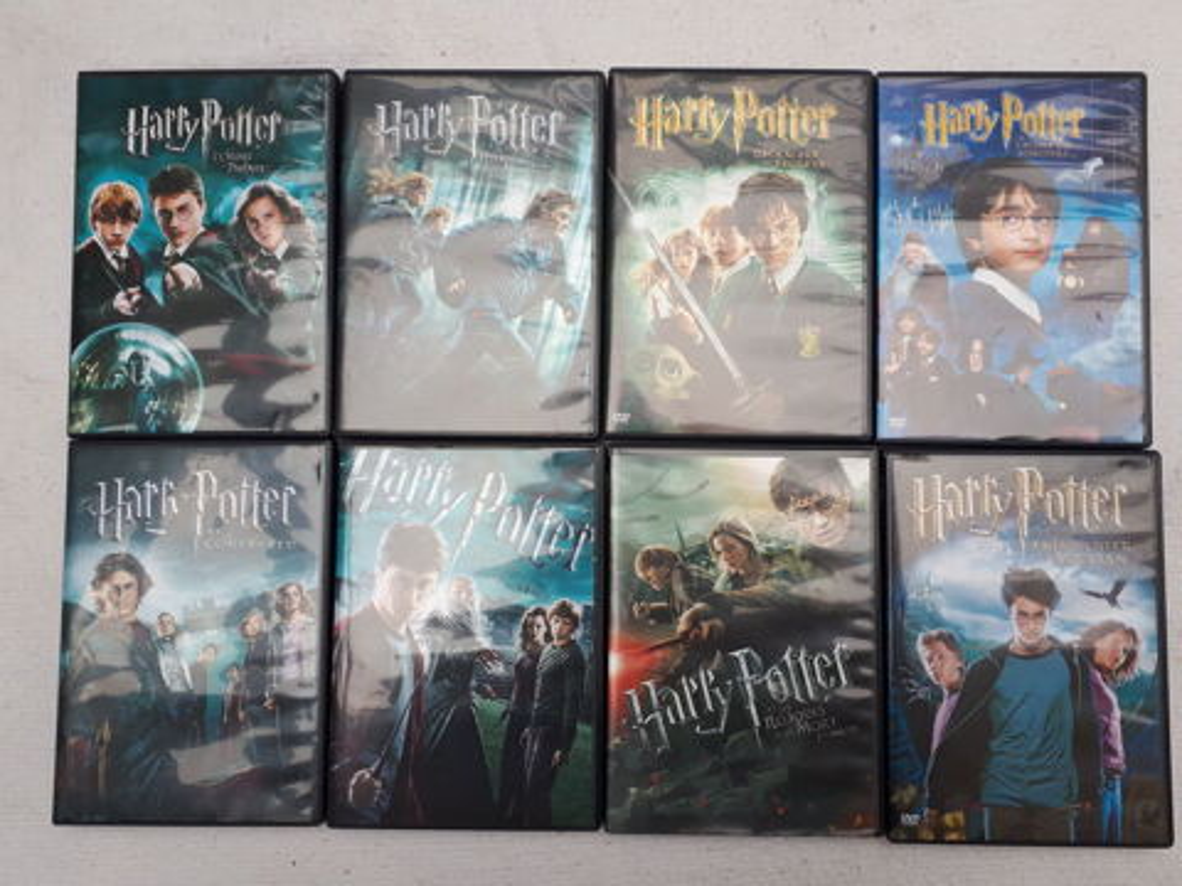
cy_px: 443
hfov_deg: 65.3
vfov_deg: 51.4
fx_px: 922
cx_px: 591
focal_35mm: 27
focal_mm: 3.6
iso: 40
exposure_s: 1/176
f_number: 1.9
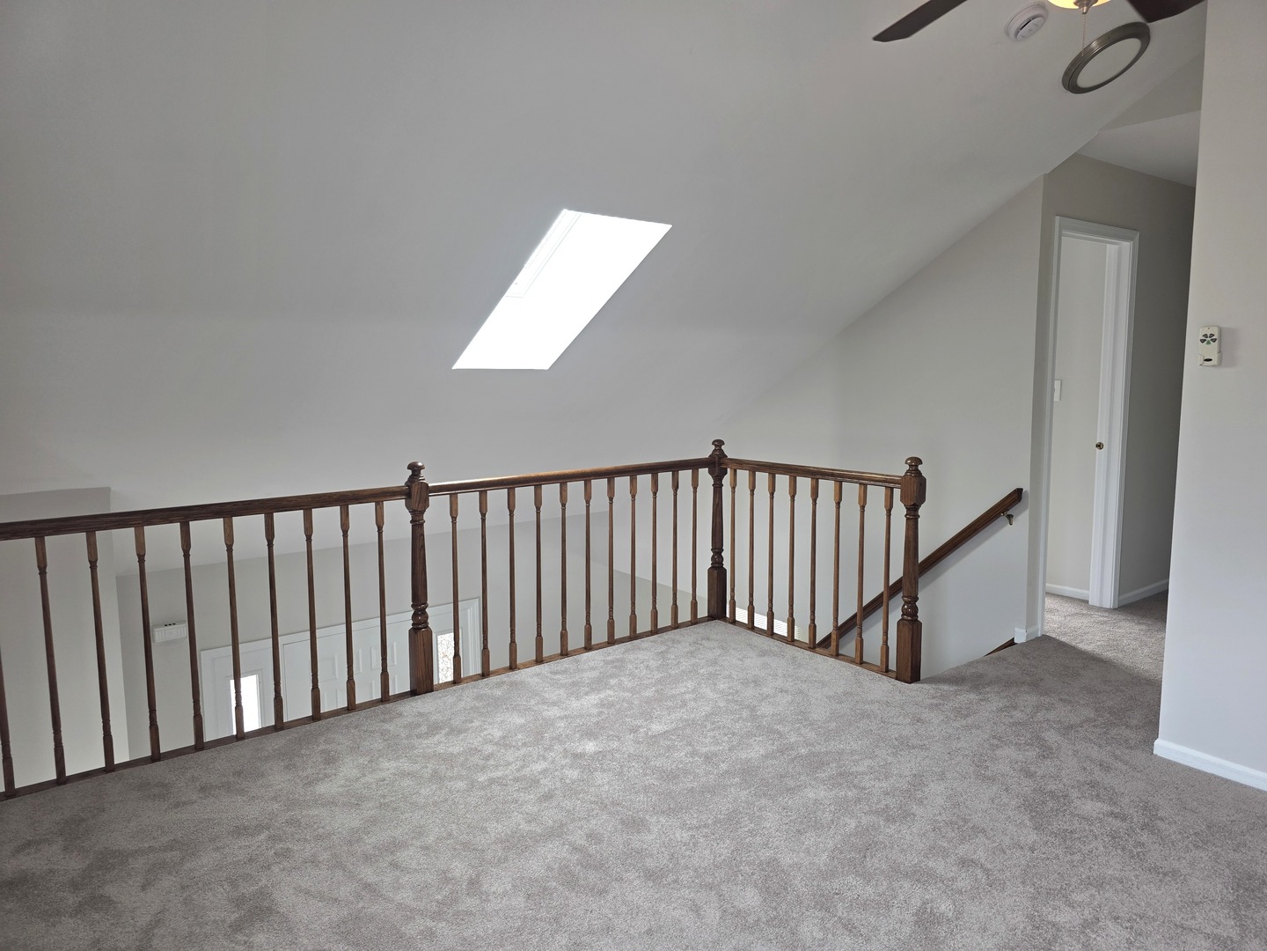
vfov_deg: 58.9
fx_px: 842
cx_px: 634
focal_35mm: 23
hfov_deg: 73.9
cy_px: 476
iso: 64
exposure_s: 1/120
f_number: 1.7
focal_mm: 6.3
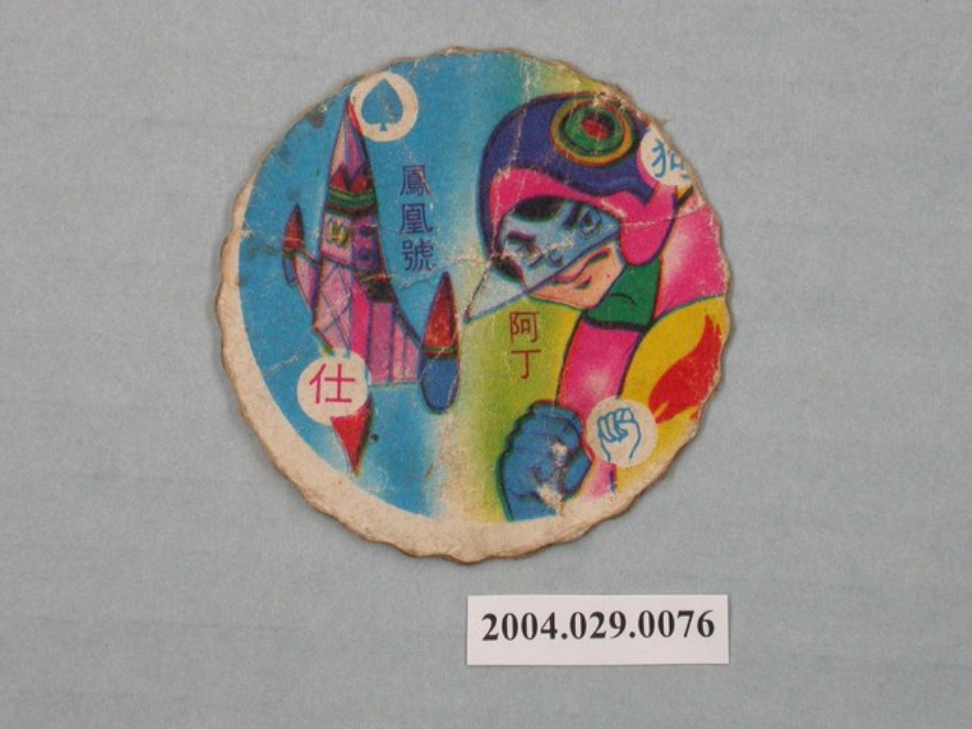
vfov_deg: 9.6
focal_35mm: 154
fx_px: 4324
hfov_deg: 12.8
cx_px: 486
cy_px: 364
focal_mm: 32
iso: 200
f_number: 6.5
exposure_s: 1/30
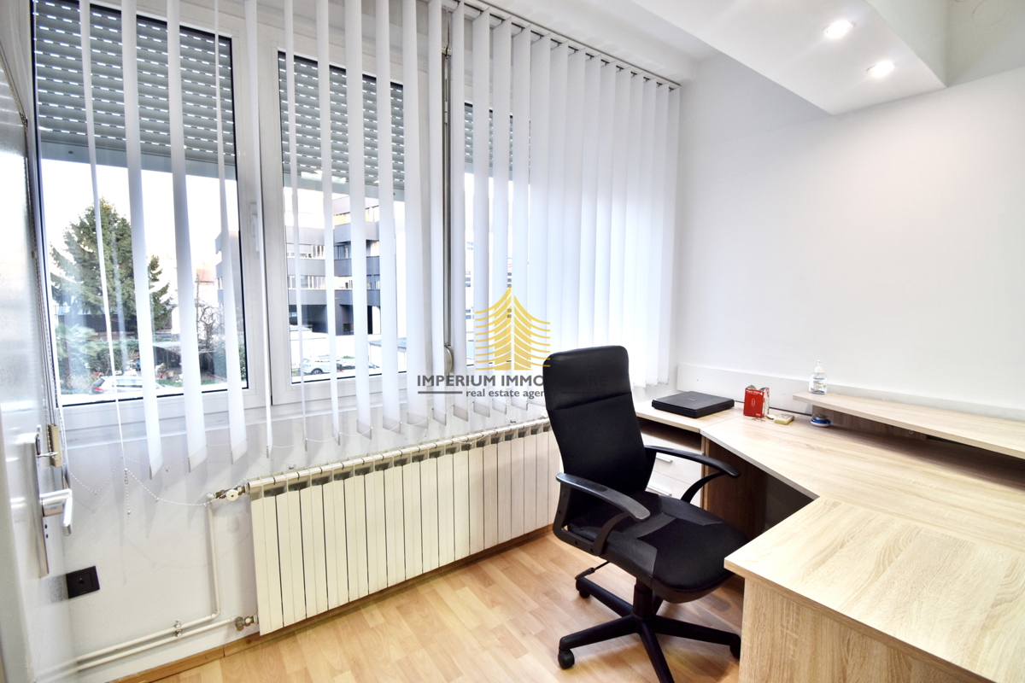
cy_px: 342
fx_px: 427
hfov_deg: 100.4
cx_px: 512
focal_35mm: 15
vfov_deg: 77.3
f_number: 4.5
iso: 200
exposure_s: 1/30
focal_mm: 10
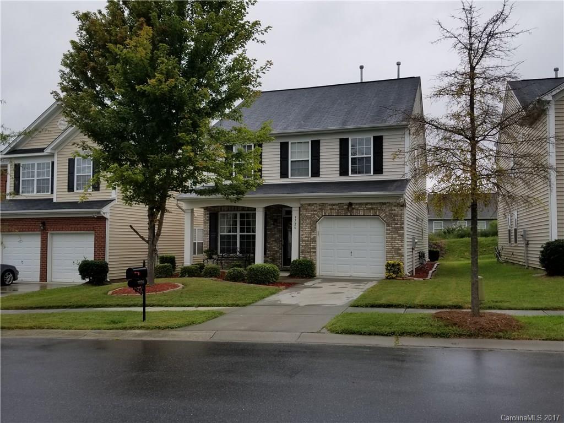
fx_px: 424
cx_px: 282
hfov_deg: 67.3
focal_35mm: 26
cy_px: 212
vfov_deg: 53.1
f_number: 1.7
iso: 50
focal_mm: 4.25
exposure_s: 1/1570
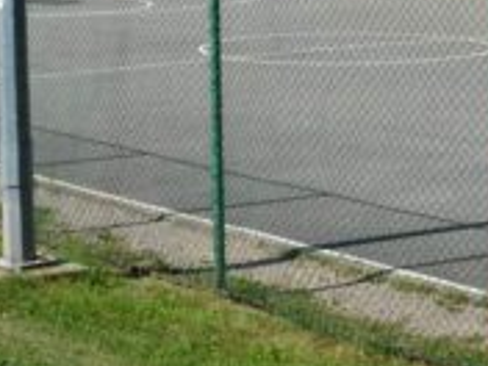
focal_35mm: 138
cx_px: 513
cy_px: -137
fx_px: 1945
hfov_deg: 14.0
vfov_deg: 10.5
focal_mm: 22
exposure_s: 1/320
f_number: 9
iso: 100
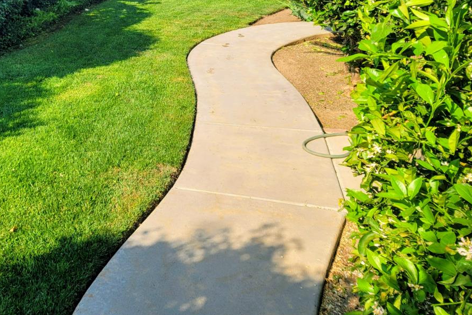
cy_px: 25
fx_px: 577
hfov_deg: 42.5
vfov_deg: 29.2
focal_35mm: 44
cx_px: 95
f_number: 1.8
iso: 20
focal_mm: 7
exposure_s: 1/545
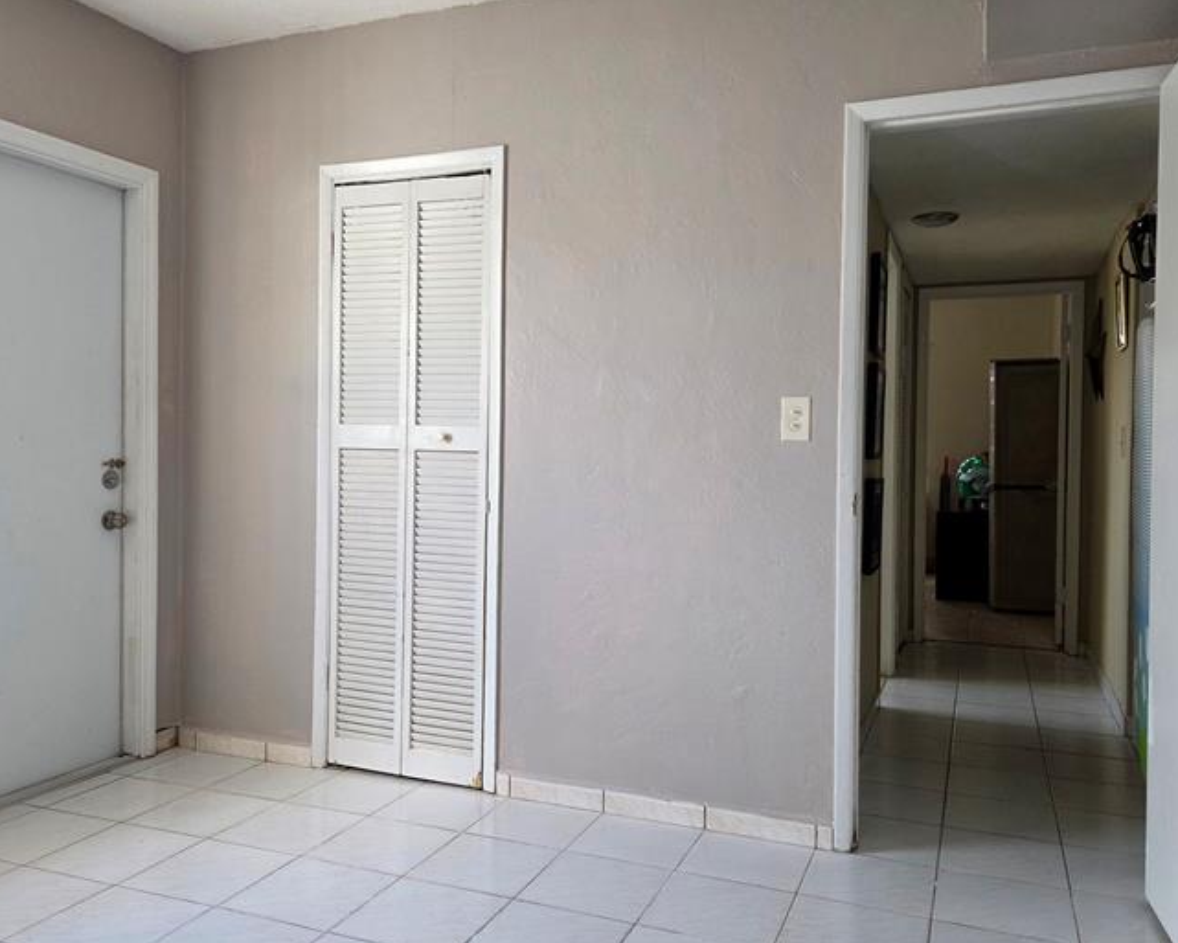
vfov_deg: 51.5
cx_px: 599
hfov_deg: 62.2
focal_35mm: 28
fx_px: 976
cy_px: 456
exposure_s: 1/180
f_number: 1.8
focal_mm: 5.4
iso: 160
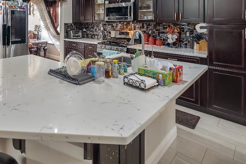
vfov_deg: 48.3
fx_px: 164
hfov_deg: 70.0
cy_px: 20
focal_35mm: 24
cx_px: 69
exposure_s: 1/2
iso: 100
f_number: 4.5
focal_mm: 12
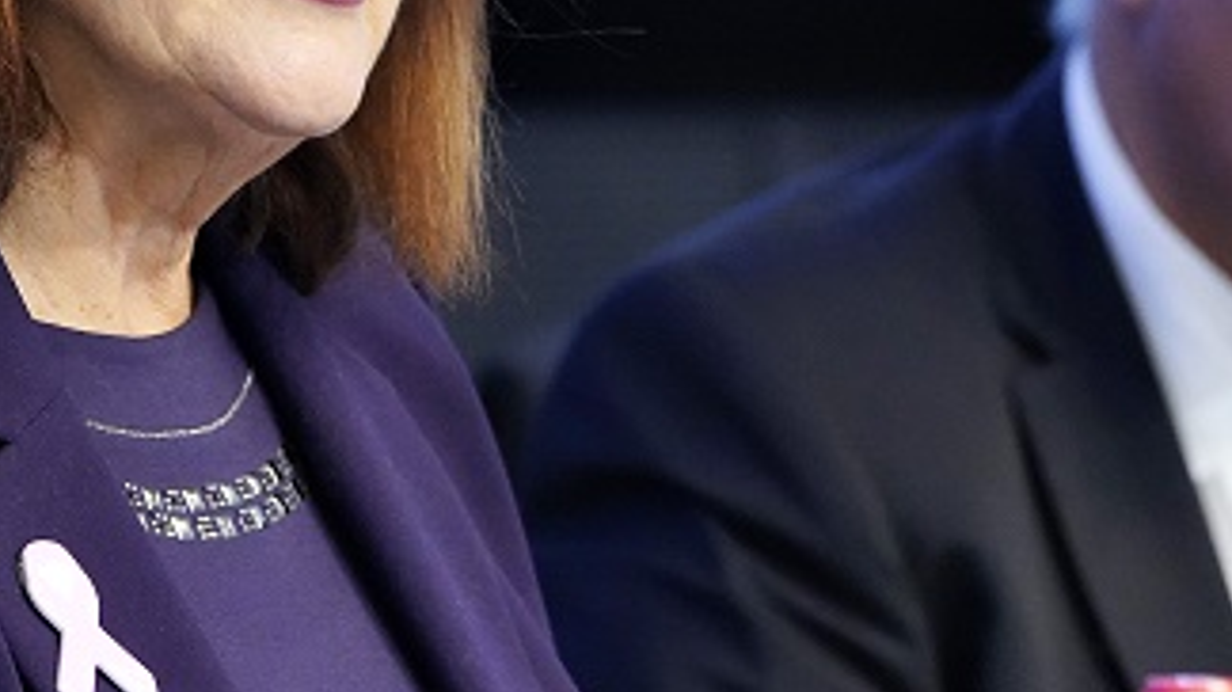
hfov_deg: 5.3
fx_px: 13357
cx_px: 745
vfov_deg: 3.0
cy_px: 87
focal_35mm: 409
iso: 6400
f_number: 5.6
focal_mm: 181
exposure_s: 1/160
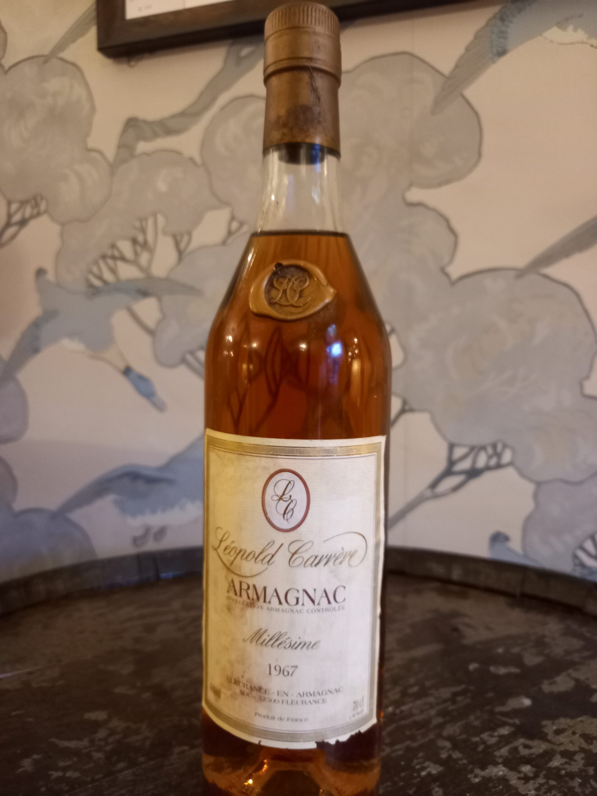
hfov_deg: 54.9
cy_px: 398
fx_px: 575
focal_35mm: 25
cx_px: 298
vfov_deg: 69.4
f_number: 2
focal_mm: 4.6
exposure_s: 1/20
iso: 400
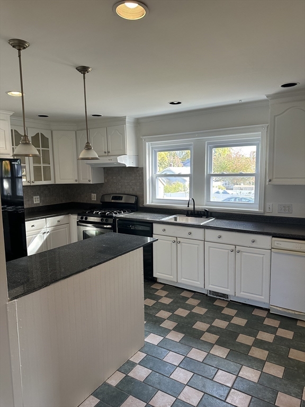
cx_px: 152
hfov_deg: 56.8
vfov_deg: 71.6
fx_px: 282
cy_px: 204
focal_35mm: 24
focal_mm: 6.86
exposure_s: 1/120
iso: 200
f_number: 1.78
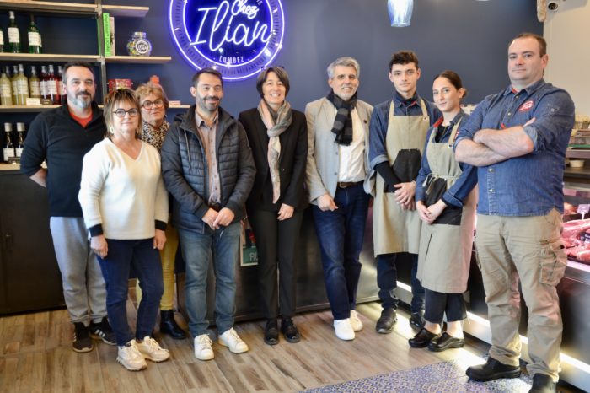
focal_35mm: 36
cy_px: 196
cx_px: 295
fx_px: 590
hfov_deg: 53.2
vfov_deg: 36.8
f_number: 3.8
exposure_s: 1/25
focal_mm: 24
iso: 400
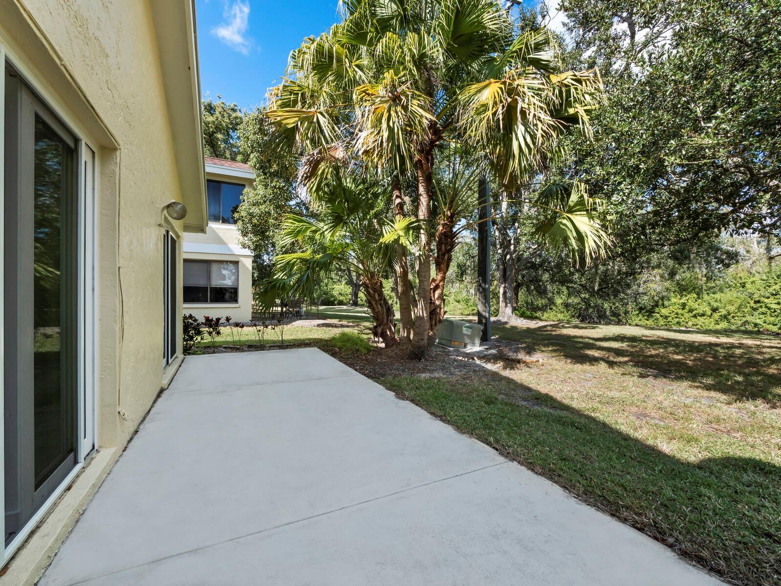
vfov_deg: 85.7
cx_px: 390
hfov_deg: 102.0
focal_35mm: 14
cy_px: 293
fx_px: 316
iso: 250
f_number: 10
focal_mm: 7
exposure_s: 1/125
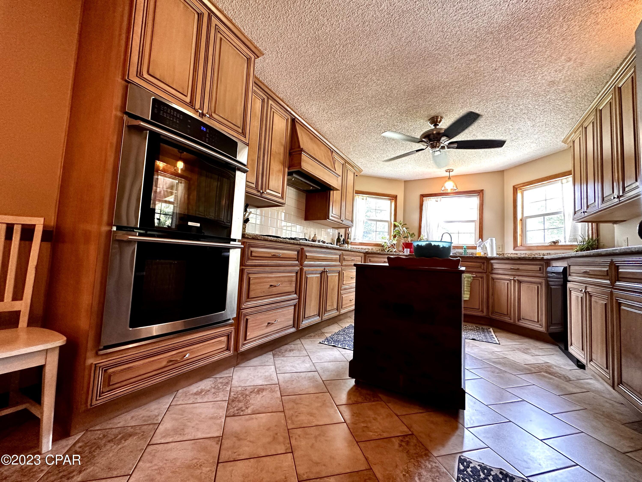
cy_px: 241
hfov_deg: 102.1
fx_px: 260
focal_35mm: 14
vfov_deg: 85.7
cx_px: 321
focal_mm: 2.22
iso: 250
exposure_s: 1/60
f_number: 2.2
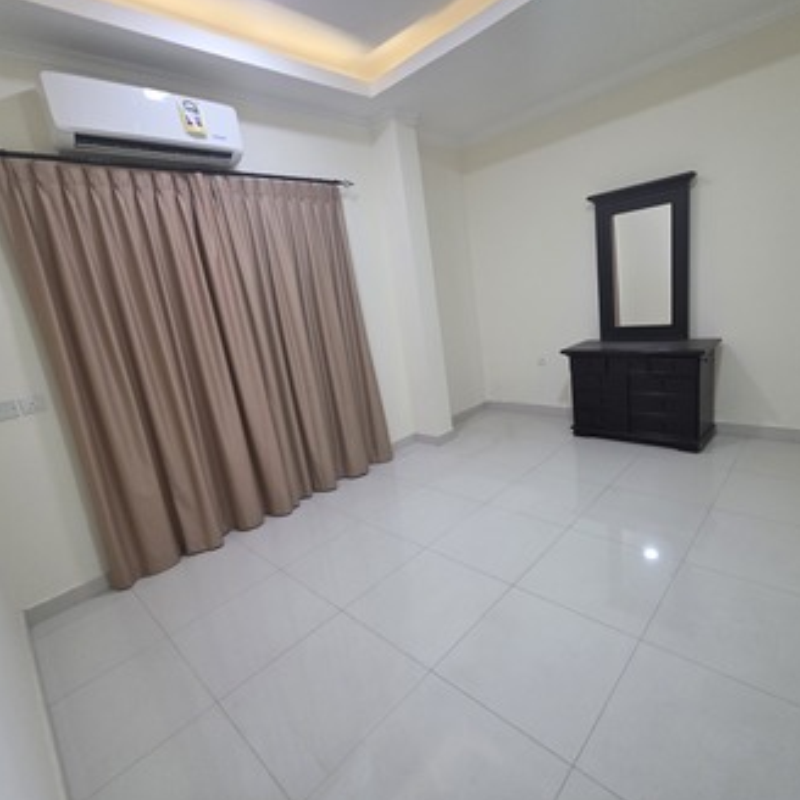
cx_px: 435
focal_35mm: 16
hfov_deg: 87.2
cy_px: 394
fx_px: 418
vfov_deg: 87.4
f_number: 1.9
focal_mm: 2.2
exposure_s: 1/50
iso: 320
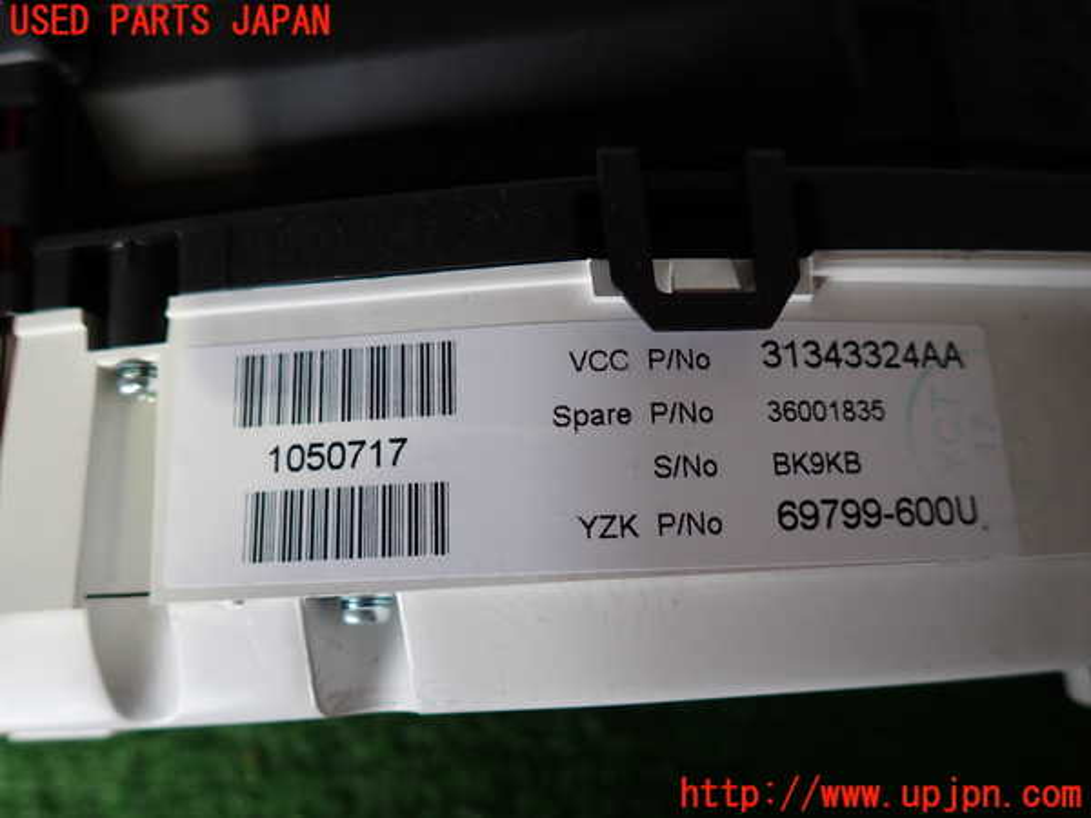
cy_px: 409
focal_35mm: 25
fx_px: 788
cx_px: 546
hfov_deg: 69.4
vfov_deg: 54.9
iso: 200
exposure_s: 1/60
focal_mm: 4.5
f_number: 2
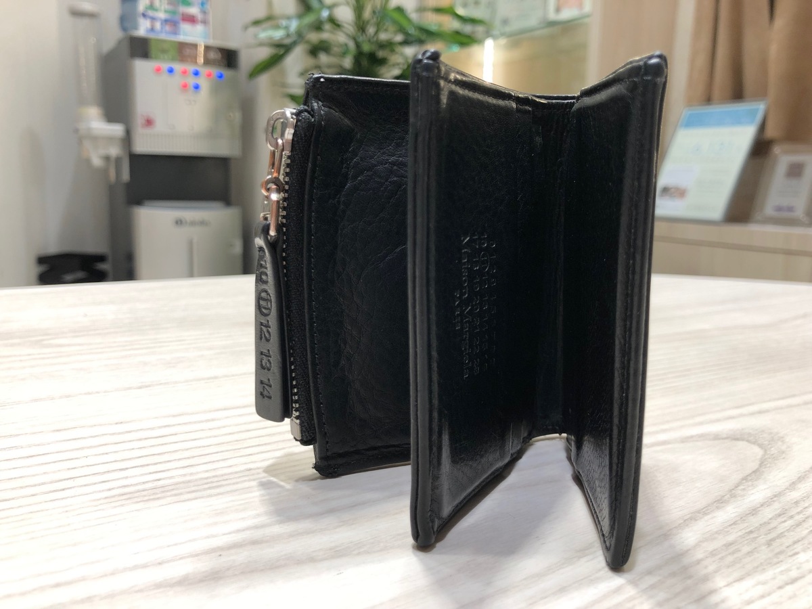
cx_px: 406
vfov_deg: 49.7
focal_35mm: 28
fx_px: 657
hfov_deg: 63.4
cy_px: 304
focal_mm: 4
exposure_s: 1/85
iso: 25
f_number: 1.8
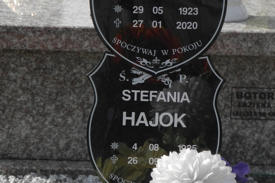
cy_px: 129
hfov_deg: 6.8
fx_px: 2330
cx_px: 156
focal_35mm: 305
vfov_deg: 4.5
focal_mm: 32.6
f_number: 5
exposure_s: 1/640
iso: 100
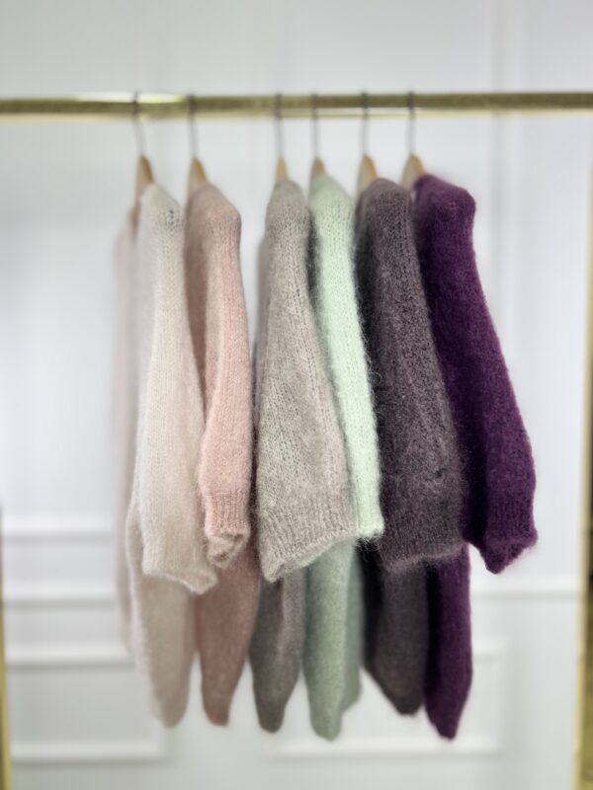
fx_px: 594
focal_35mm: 26
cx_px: 296
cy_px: 395
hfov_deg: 53.1
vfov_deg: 67.3
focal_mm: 5.7
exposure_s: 1/100
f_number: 1.5
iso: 40
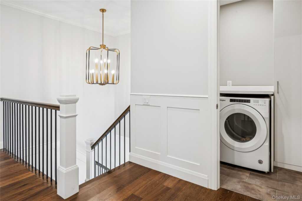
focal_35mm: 20
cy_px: 100
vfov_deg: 61.8
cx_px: 151
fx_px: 168
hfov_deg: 84.0
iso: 200
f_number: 11
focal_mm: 20
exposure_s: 1/3.33
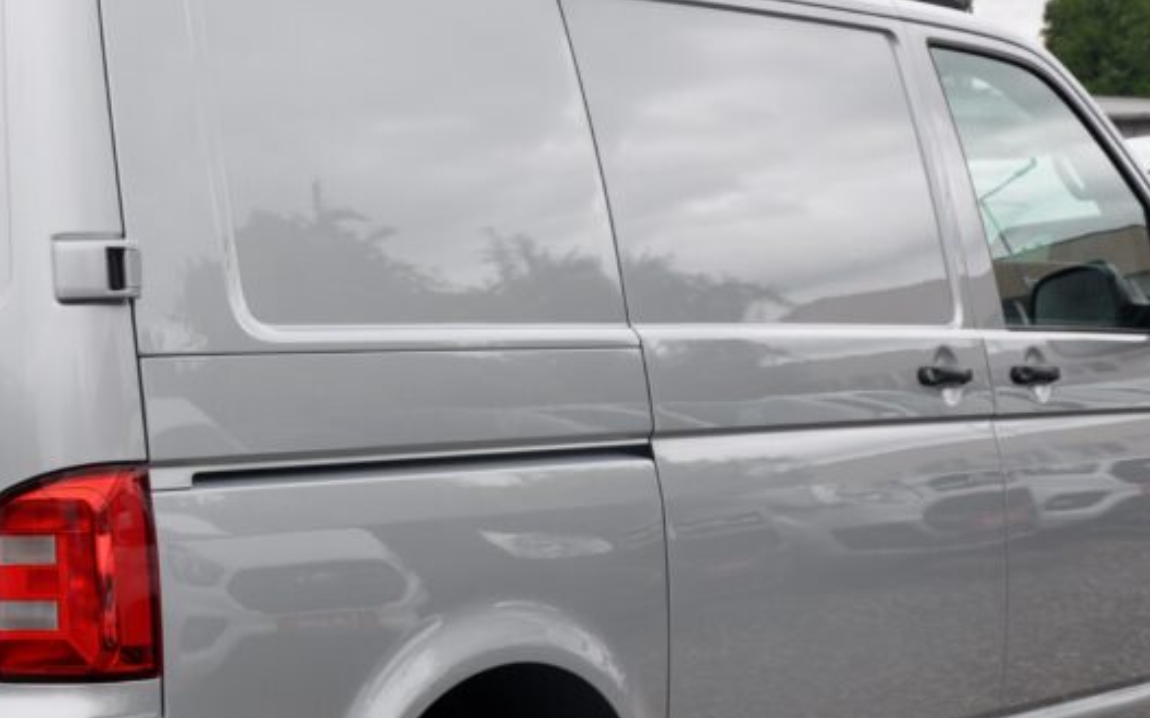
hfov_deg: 21.7
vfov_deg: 13.7
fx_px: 2976
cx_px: 295
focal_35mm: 95
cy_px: 463
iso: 500
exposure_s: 1/200
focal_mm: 32
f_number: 7.1
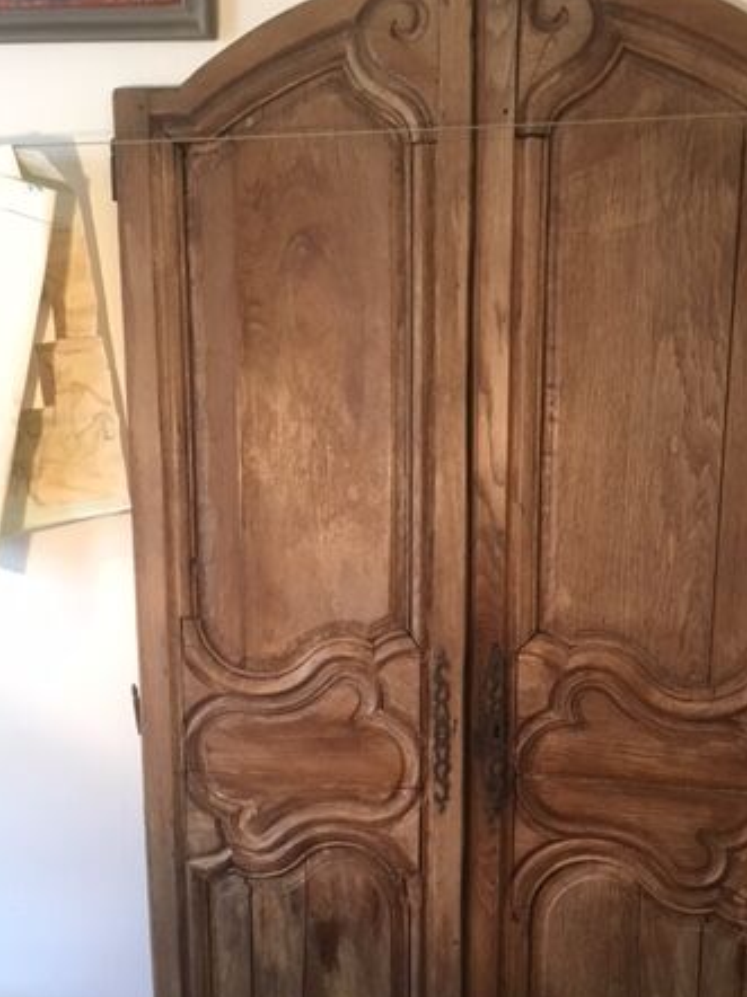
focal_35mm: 42
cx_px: 460
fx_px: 1210
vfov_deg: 44.2
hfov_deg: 34.2
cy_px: 665
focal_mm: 4.15
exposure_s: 1/33
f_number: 2.2
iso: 200
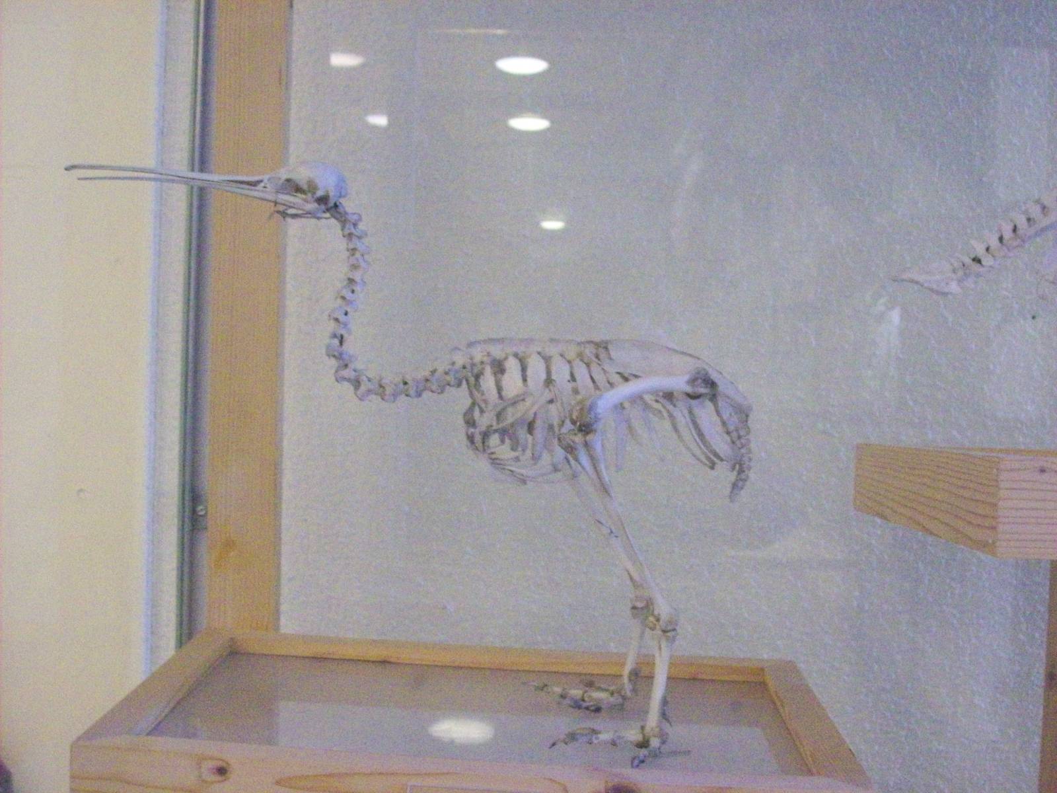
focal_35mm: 45
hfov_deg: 42.1
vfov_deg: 32.2
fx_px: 1374
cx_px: 528
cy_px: 396
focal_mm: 7.6
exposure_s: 1/21.5
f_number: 3
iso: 800
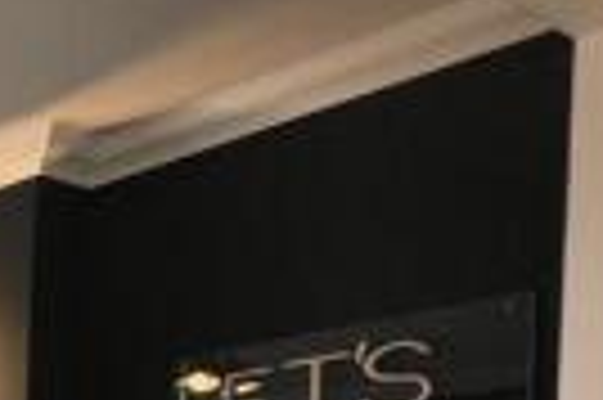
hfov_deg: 19.2
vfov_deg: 19.0
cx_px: -610
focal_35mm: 59
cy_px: 663
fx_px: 987
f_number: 1.8
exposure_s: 1/99
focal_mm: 1.57
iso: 80
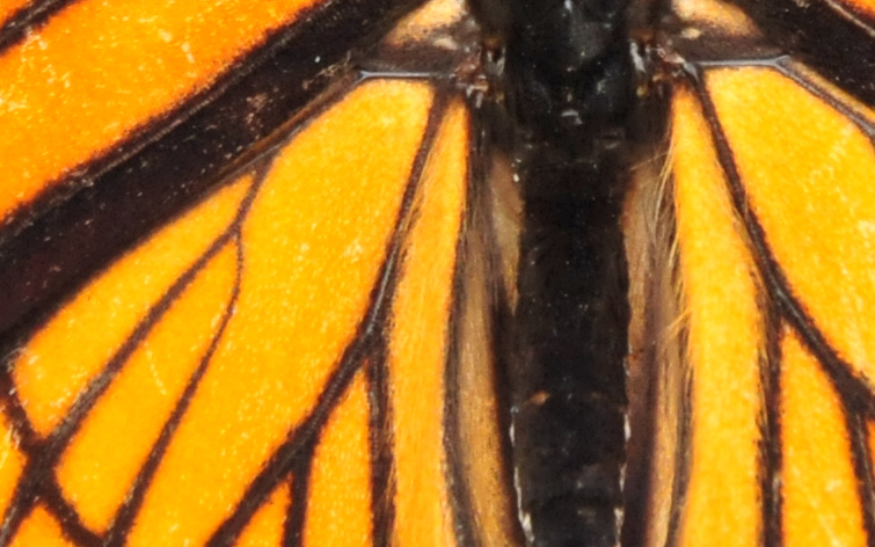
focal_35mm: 1735
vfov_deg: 0.8
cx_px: 590
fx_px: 41377
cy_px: -366
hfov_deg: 1.2
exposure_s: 1/320
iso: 800
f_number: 9
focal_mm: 200
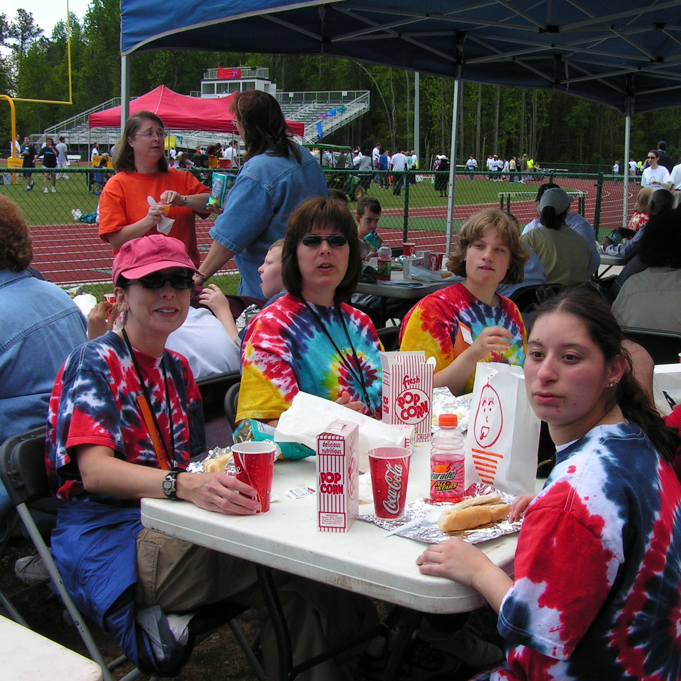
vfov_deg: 37.6
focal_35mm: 45
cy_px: 339
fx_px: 1002
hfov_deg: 37.4
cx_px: 416
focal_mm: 6.3
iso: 50
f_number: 5.6
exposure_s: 1/200
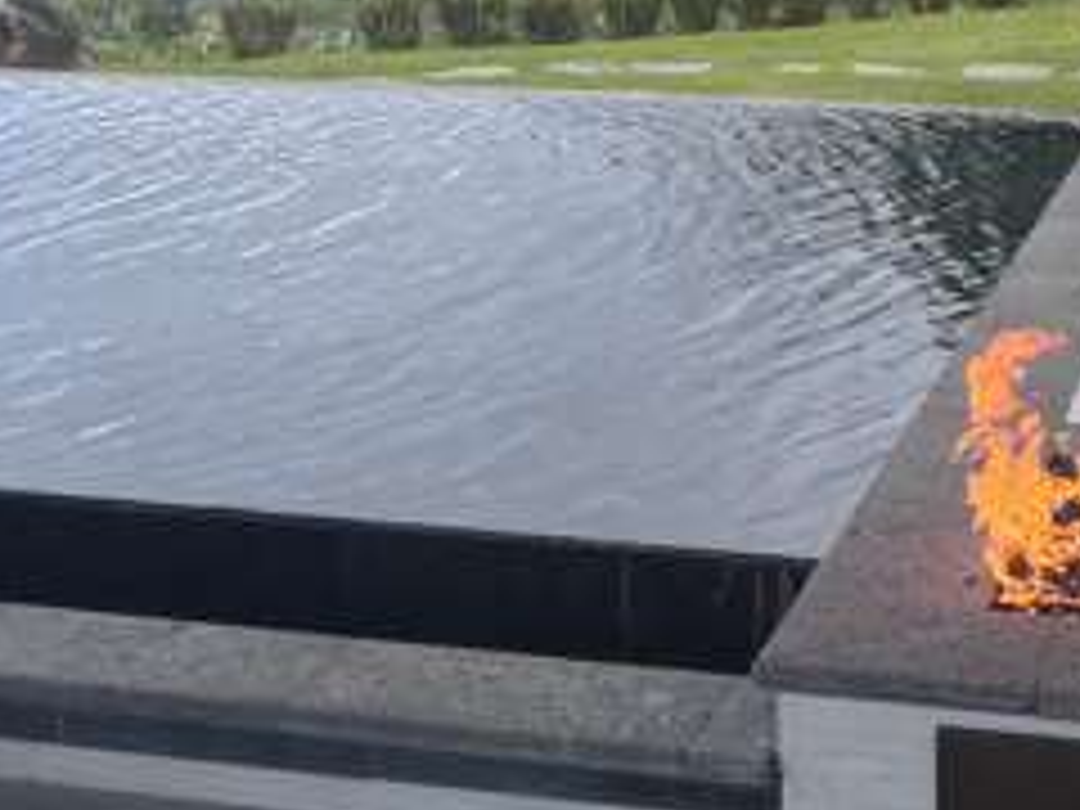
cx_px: 772
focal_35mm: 74
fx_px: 2309
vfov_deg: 19.0
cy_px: -112
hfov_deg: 26.1
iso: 50
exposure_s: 1/2632
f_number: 1.5
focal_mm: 5.7
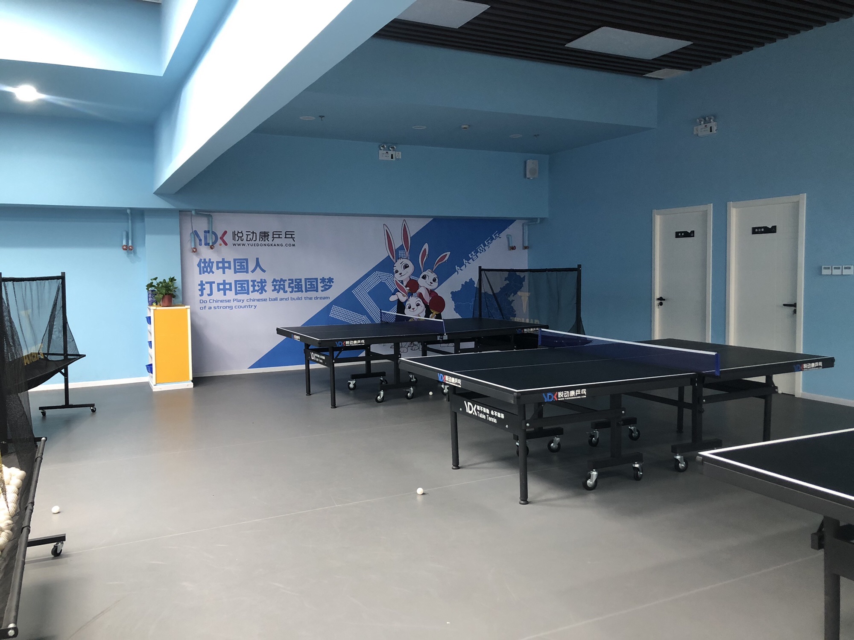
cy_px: 320
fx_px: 691
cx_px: 427
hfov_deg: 63.4
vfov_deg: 49.7
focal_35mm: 28
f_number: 1.8
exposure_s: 1/17
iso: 64
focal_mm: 3.99
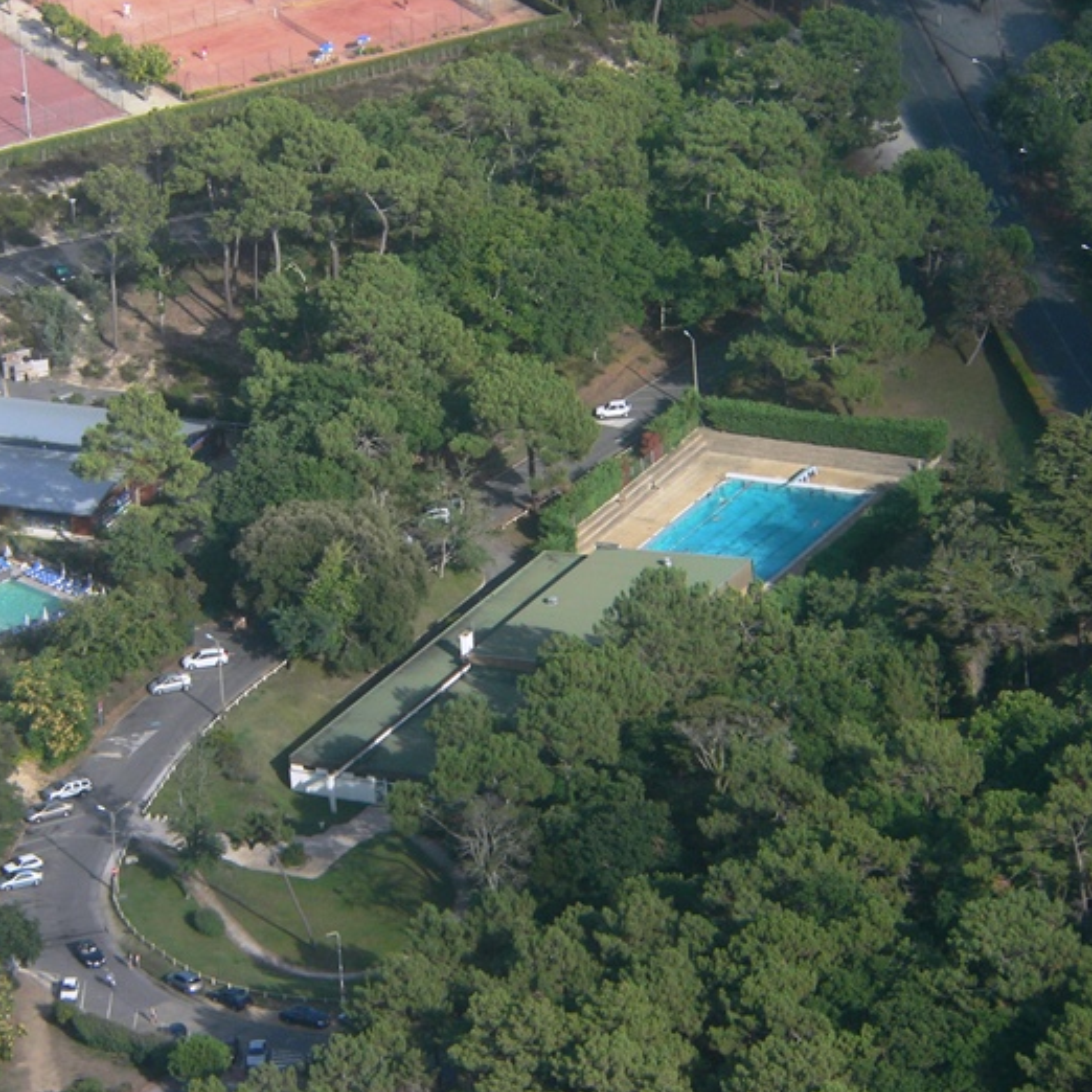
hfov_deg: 5.6
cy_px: 547
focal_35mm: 313
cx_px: 408
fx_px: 11171
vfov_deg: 5.6
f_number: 4
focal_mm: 43.9
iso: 80
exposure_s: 1/640
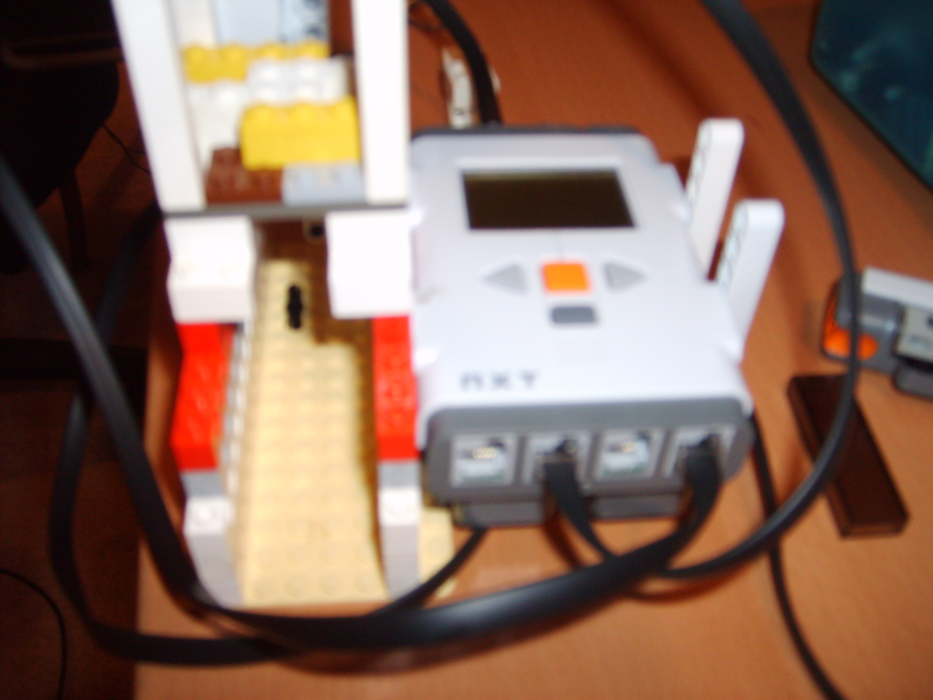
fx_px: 943
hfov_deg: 52.6
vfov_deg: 40.7
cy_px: 350
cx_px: 466
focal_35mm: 35
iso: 100
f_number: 2.8
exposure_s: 1/45
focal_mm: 5.8
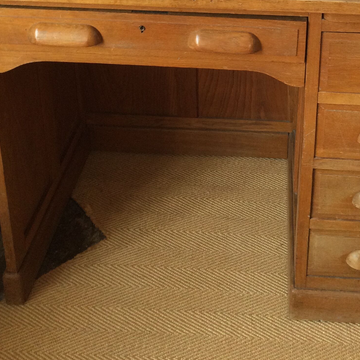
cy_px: -22
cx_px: 255
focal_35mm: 57
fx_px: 671
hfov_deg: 29.7
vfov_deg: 27.8
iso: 125
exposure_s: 1/33
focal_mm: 4.15
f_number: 2.2
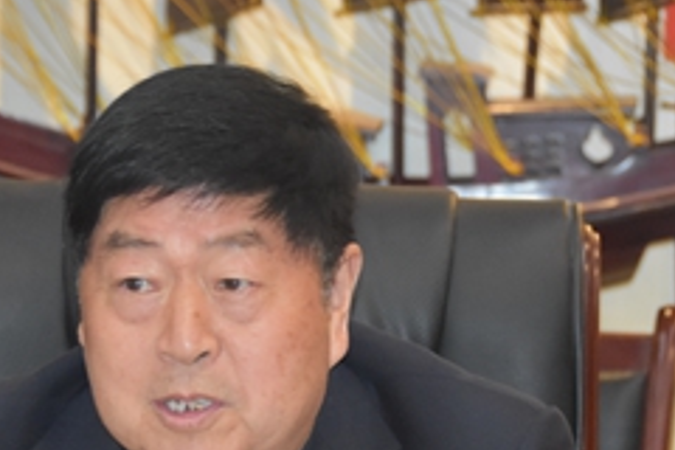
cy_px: 456
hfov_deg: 6.7
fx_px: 5756
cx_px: 169
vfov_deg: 4.5
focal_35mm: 307
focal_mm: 82
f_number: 5
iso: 2500
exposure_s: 1/60
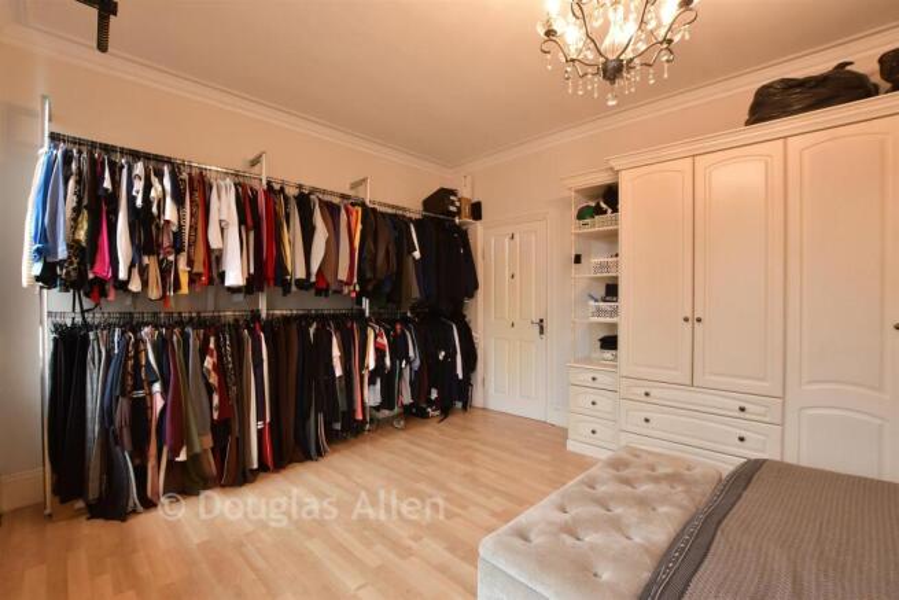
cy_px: 300
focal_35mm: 15
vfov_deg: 77.4
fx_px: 375
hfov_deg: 100.4
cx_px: 450
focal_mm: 10
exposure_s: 1/3
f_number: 8
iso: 400
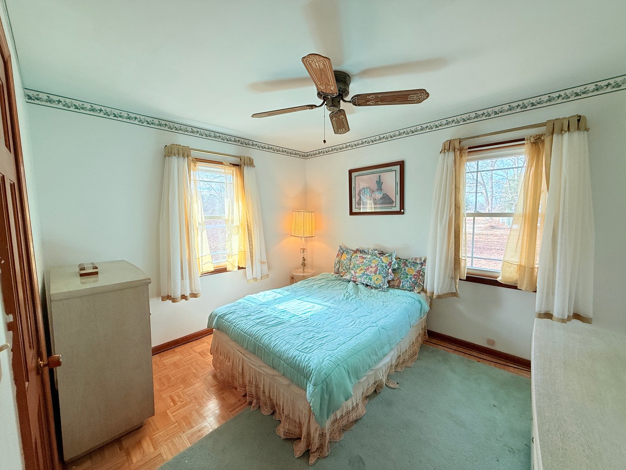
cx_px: 313
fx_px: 253
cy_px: 235
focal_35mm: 14
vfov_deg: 85.7
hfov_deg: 102.1
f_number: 2.2
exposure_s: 1/131
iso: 64
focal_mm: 2.22
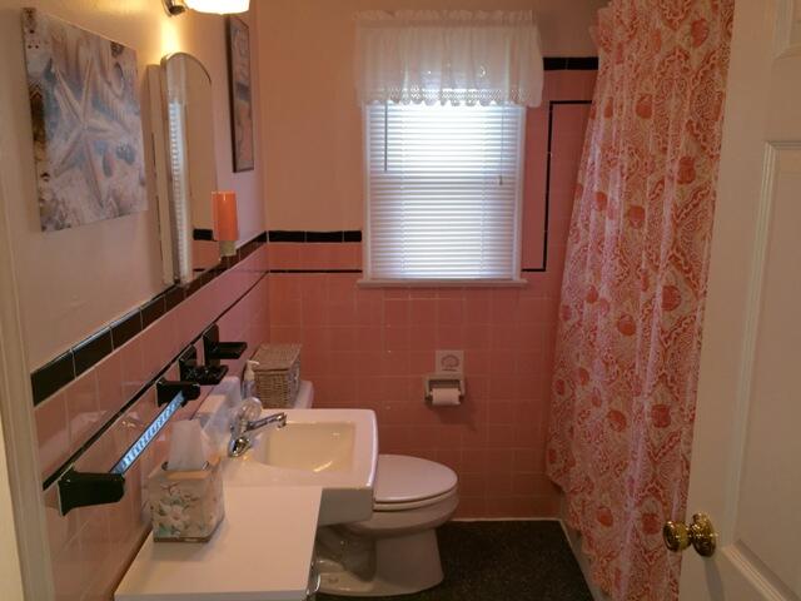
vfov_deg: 48.2
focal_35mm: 29
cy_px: 300
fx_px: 671
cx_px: 400
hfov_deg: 61.7
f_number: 2.2
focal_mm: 4.15
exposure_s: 1/35
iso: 32
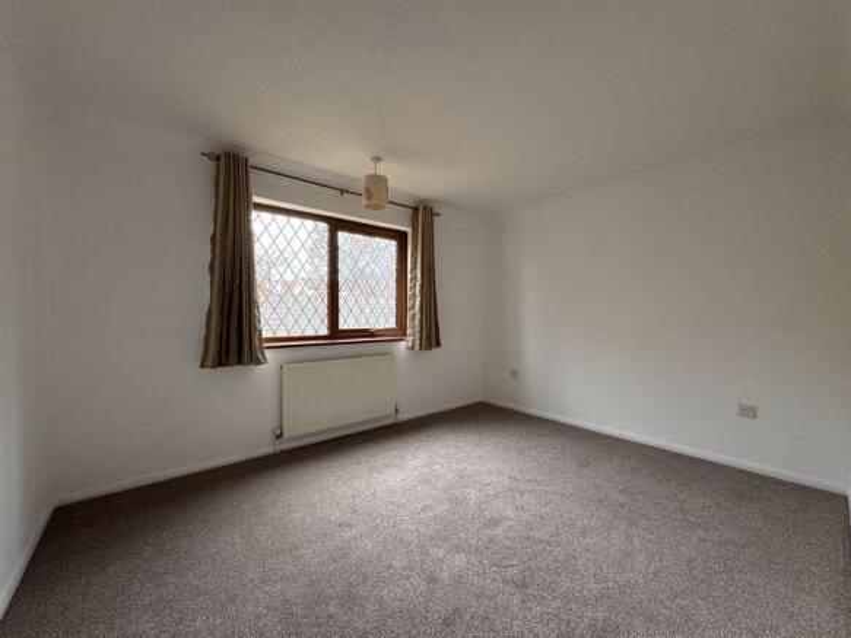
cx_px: 426
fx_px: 344
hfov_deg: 102.1
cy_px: 319
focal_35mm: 14
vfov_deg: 85.7
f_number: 2.2
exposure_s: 1/99
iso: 160
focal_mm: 2.22
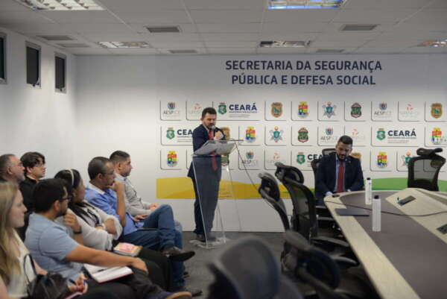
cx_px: 224
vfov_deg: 28.1
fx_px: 596
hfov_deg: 41.1
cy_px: 150
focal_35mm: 48
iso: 800
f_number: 2.8
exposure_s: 1/200
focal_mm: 48
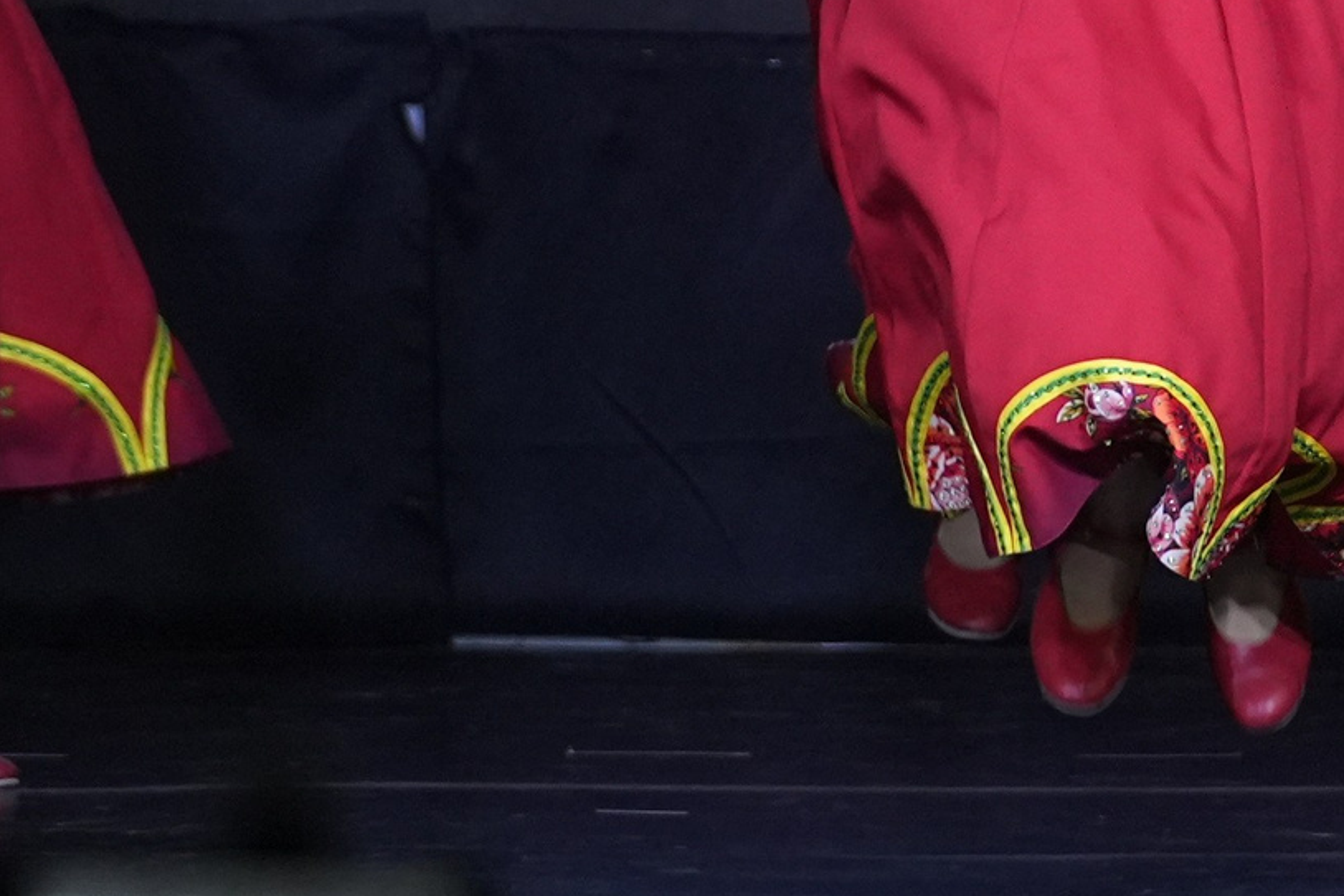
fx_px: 23597
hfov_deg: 3.3
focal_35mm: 632
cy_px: -344
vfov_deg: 2.2
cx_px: 1268
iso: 2000
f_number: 2.8
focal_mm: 134
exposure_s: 1/400
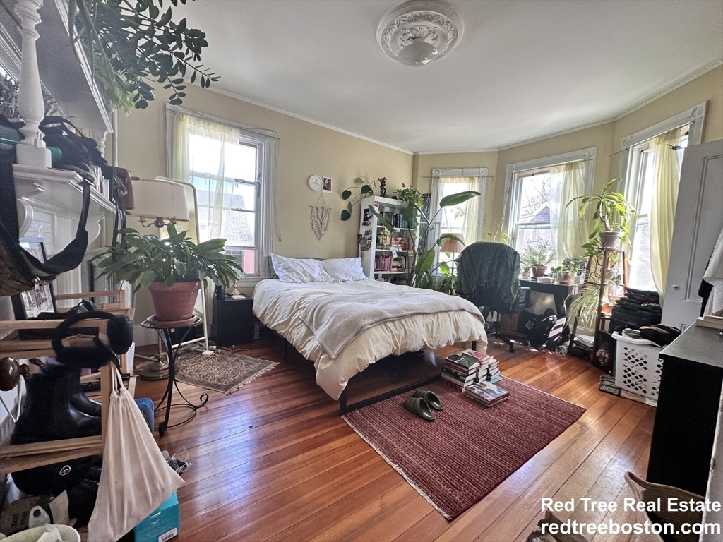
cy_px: 271
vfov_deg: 85.7
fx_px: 292
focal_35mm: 14
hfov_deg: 102.1
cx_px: 362
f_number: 2.2
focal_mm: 2.22
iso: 125
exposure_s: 1/99
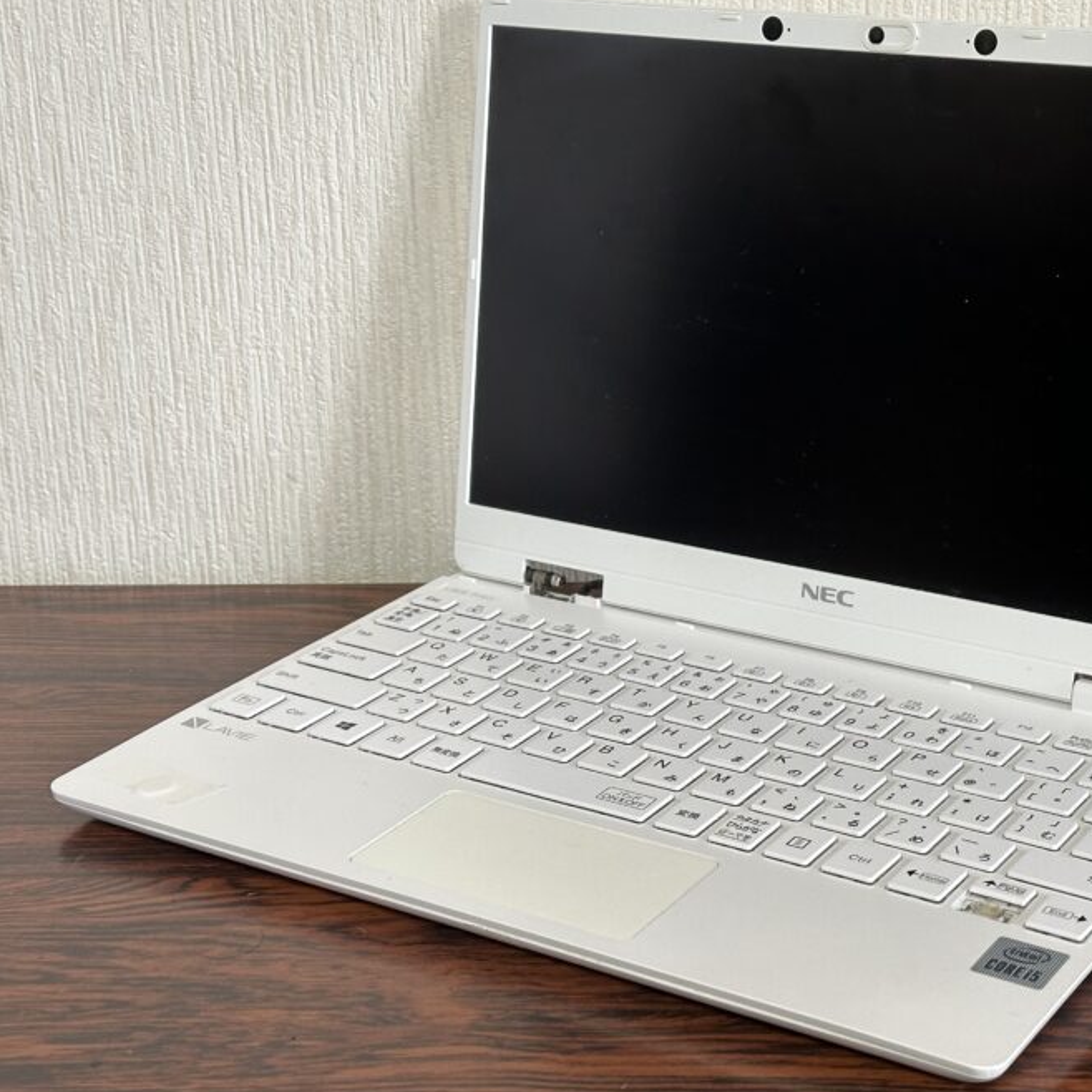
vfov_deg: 26.1
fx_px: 2356
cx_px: 714
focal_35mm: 66
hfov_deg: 26.0
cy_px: 531
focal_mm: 6.86
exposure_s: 1/50
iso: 160
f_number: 1.78
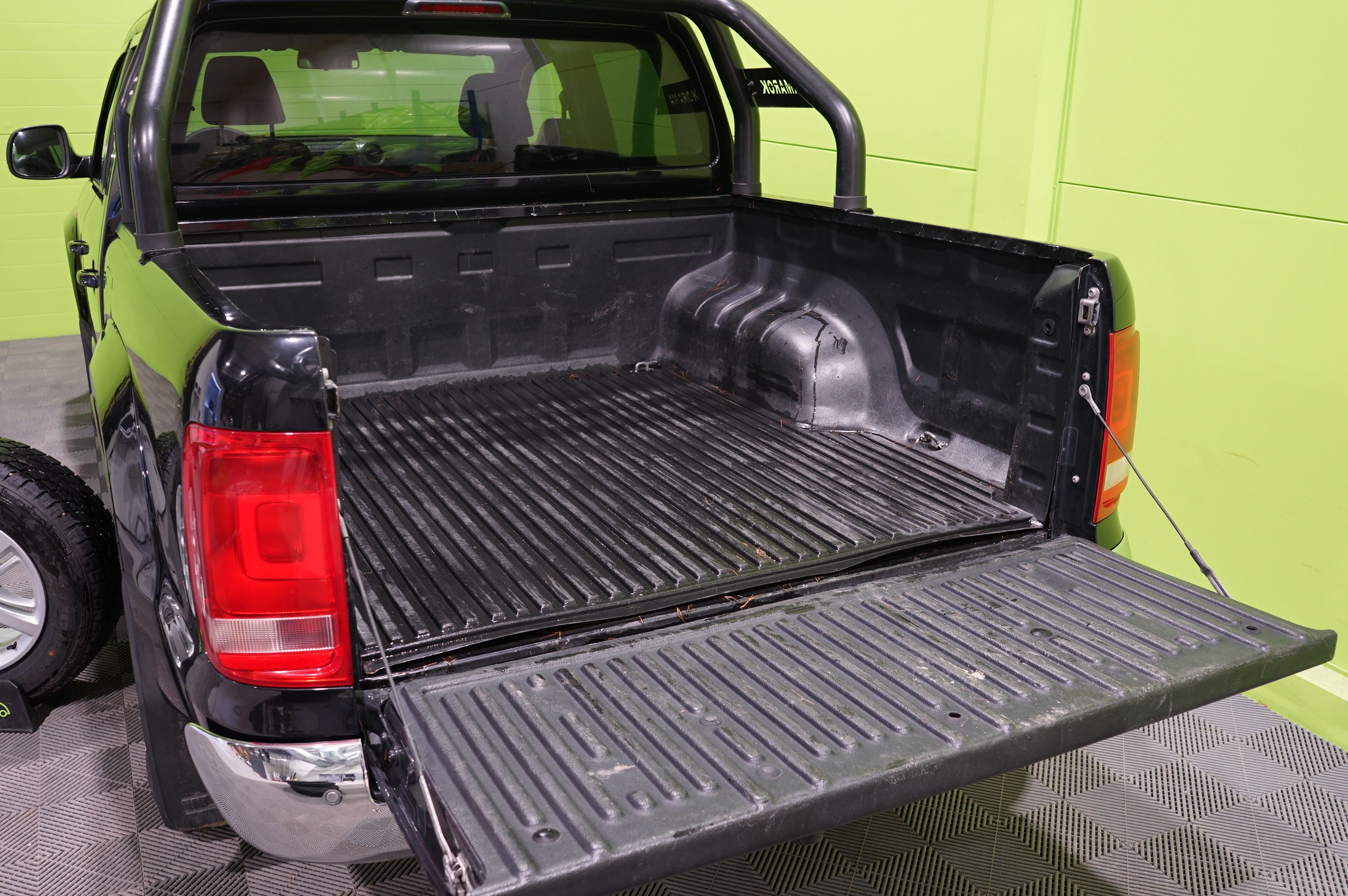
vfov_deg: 42.3
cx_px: 674
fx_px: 1160
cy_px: 448
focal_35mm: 31
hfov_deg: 60.3
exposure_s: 1/15
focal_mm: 31
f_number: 5
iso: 800
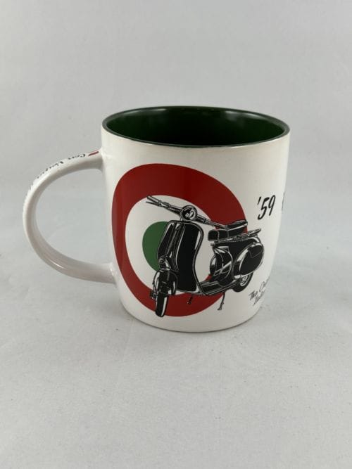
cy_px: 234
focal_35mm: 48
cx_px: 176
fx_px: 651
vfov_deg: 39.7
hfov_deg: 30.3
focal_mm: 6.86
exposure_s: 1/100
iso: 50
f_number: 1.78
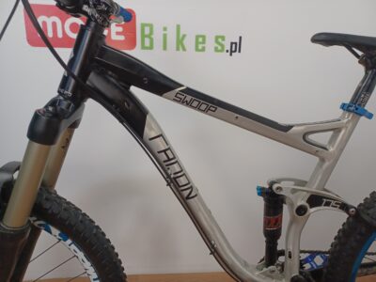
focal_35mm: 25
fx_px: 272
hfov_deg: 69.4
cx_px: 188
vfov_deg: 54.9
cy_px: 141
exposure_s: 1/100
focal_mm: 4.6
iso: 400
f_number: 1.8
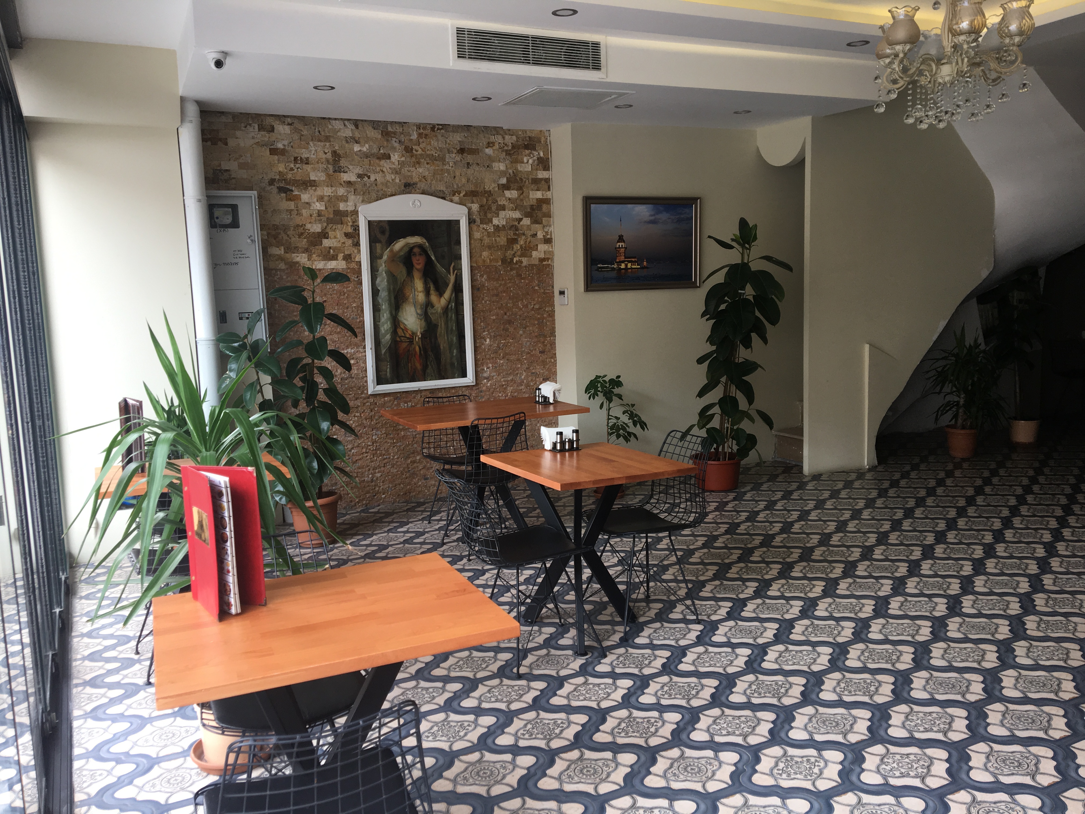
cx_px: 542
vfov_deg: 48.2
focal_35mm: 29
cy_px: 407
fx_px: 909
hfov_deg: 61.7
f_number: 2.2
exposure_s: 1/50
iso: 32
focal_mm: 4.15
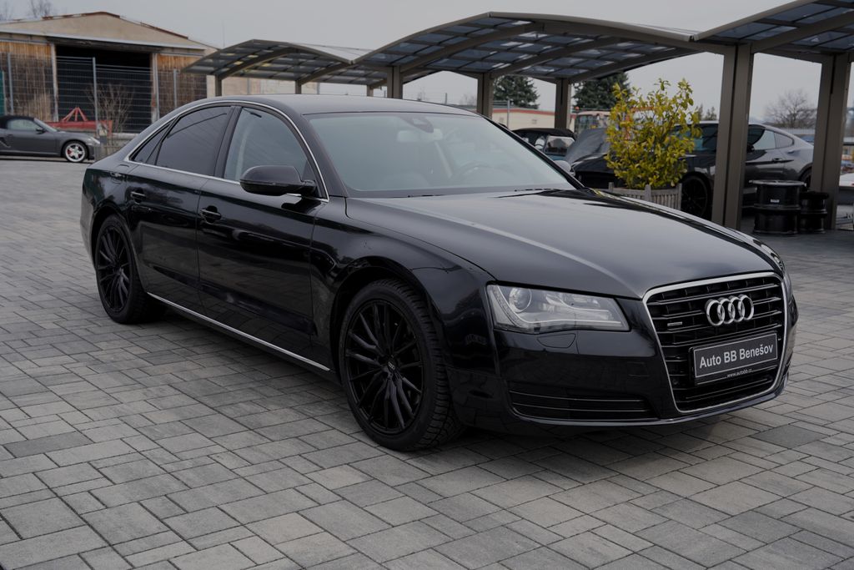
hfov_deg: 47.4
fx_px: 973
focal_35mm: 41
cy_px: 285
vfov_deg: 32.6
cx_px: 427
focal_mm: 41
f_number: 5.6
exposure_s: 1/200
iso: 100
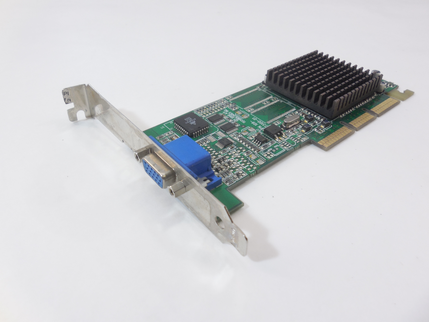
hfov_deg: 67.3
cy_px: 161
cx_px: 214
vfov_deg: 53.1
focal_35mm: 26
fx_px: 322
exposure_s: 1/40
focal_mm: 4.6
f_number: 3.5
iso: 125
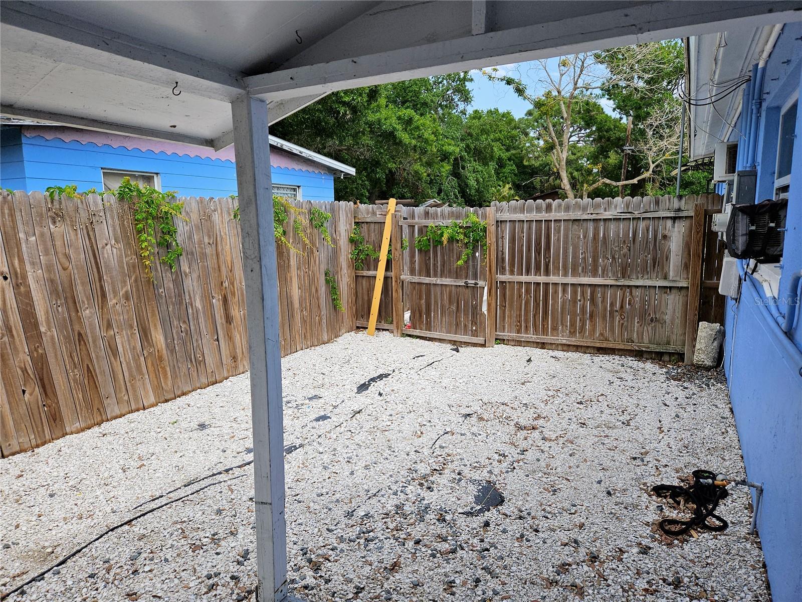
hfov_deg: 73.9
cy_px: 301
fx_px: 533
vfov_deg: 58.9
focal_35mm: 23
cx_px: 401
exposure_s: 1/1588
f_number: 1.8
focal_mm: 5.4
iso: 25
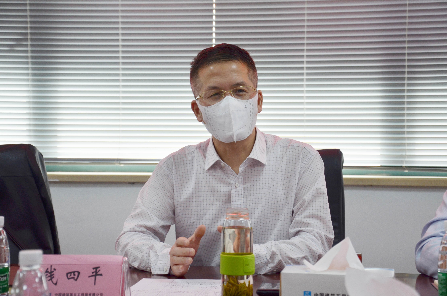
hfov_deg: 23.4
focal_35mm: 87
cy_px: 148
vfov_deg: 15.6
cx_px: 224
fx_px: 1078
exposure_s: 1/100
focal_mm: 58
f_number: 5
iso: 400
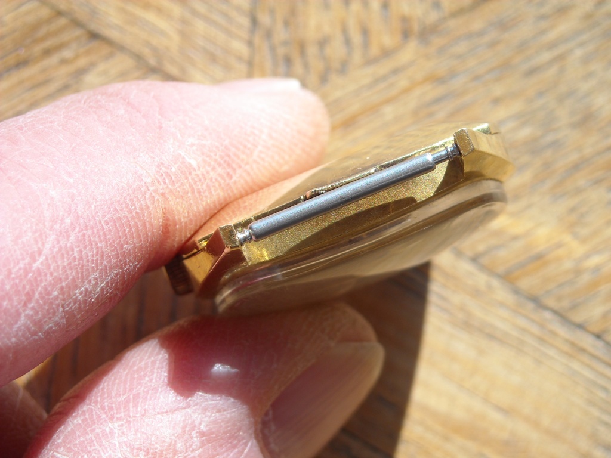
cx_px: 306
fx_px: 1853
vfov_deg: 14.1
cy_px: 229
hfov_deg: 18.7
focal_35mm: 105
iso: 64
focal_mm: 17.1
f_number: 4.7
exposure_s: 1/209
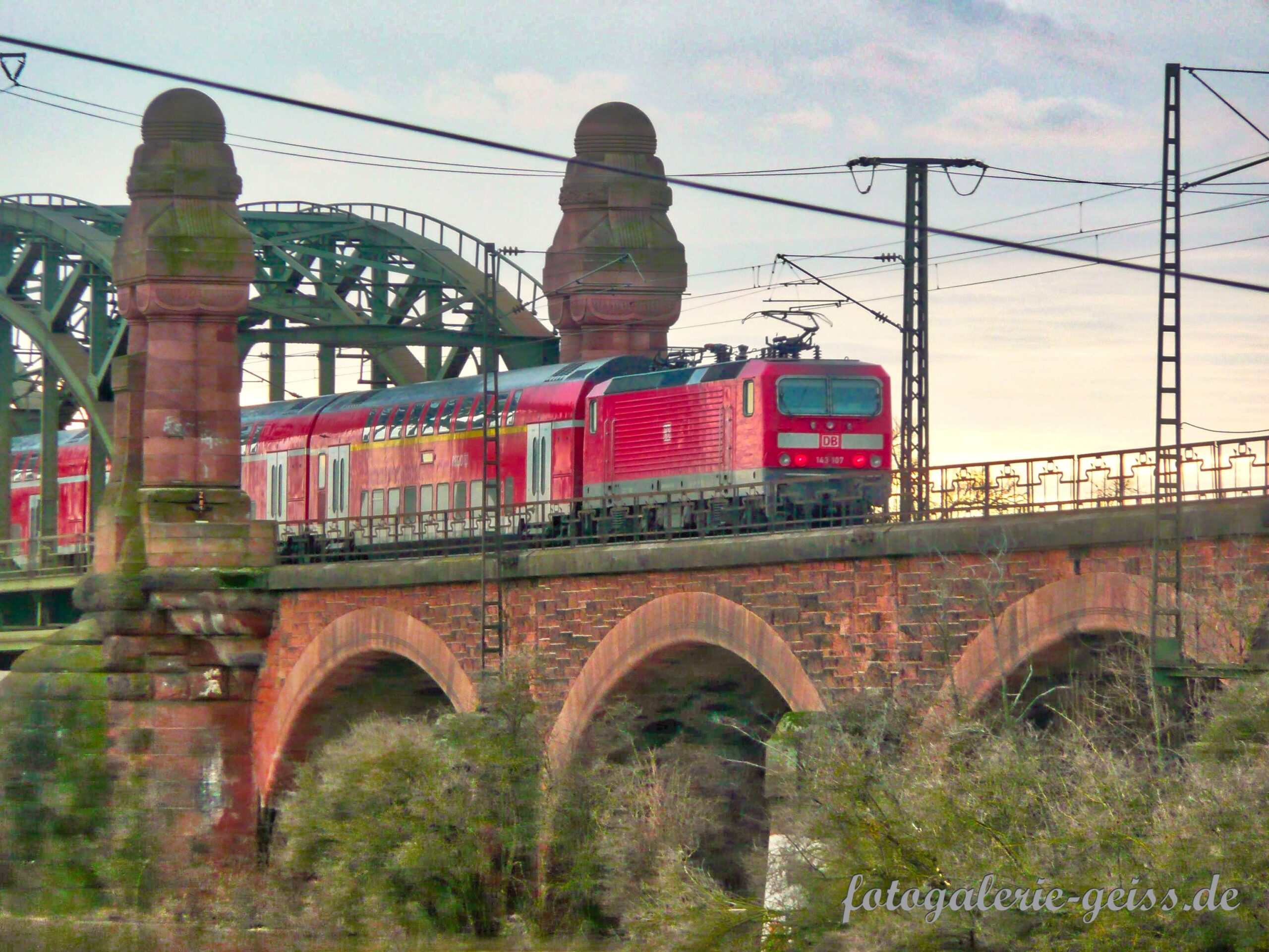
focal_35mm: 280
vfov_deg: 5.3
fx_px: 10265
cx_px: 634
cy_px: 476
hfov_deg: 7.1
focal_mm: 46
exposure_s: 1/80
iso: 200
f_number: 4.9
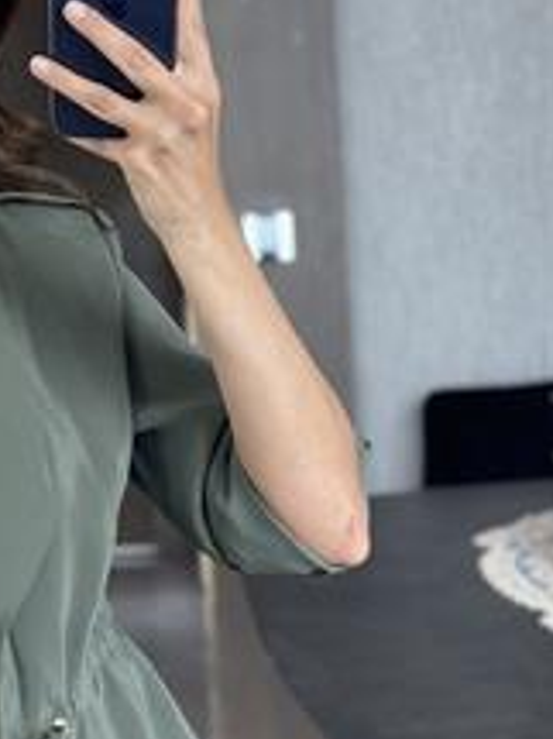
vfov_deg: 17.4
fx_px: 2409
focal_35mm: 113
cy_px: 454
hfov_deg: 12.8
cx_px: -96
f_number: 1.78
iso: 125
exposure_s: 1/121
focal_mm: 6.86
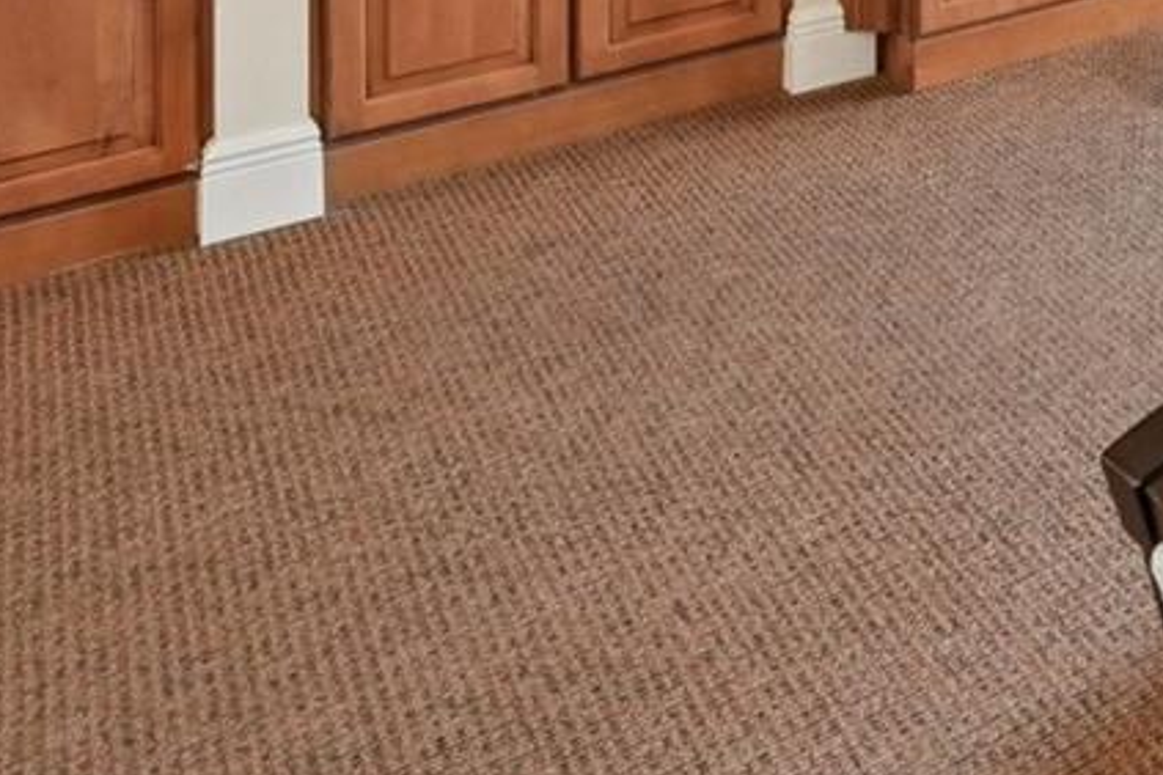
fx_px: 1712
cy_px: -632
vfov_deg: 19.2
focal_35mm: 53
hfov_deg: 29.2
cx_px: 1567
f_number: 8
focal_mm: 14
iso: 400
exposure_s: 1/15
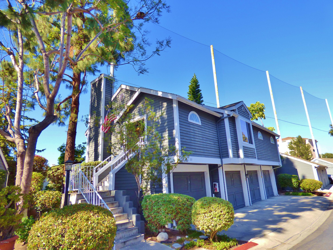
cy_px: 125
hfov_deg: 81.7
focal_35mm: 20
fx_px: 192
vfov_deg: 66.0
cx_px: 166
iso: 100
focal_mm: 3.58
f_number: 2.8
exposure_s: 1/500
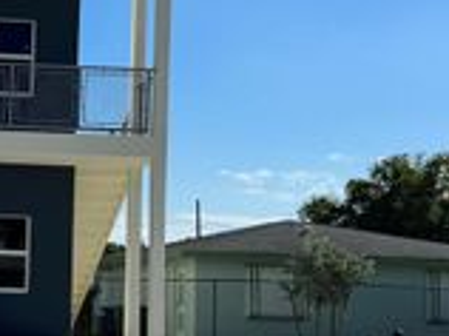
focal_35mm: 76
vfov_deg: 19.2
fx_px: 984
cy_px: 235
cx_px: -91
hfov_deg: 23.5
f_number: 1.78
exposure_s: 1/7937
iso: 80
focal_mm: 6.86
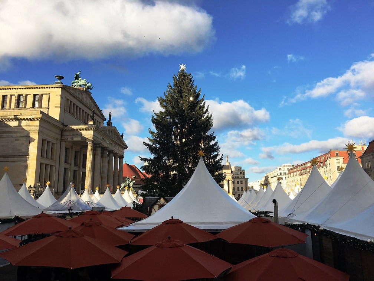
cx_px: 187
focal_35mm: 29
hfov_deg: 61.7
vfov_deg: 48.2
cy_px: 140
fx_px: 313
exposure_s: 1/1326
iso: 25
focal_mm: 4.15
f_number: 2.2
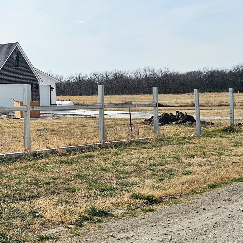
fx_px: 429
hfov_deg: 26.7
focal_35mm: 54
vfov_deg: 30.5
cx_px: -74
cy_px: 32
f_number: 1.7
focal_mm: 6.3
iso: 10
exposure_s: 1/2500
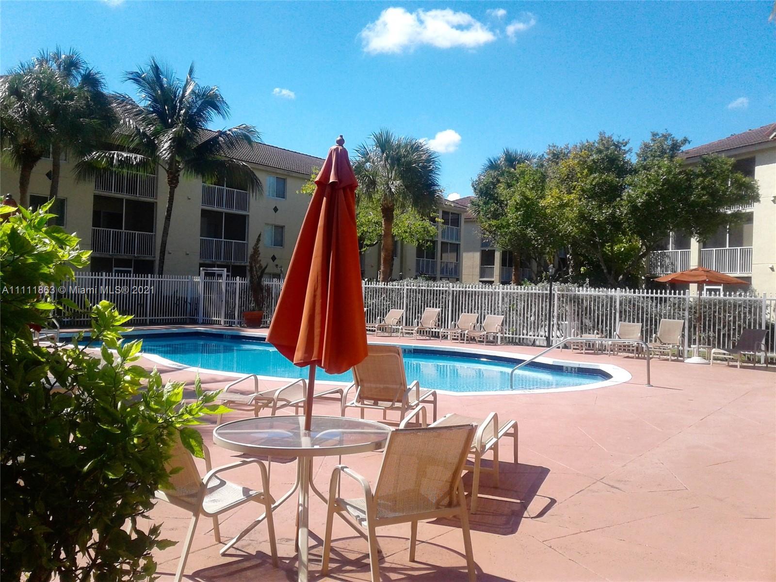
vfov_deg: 42.9
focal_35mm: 33
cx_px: 388
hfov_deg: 55.4
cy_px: 291
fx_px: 740
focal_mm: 3.3
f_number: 2.2
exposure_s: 1/1492
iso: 50
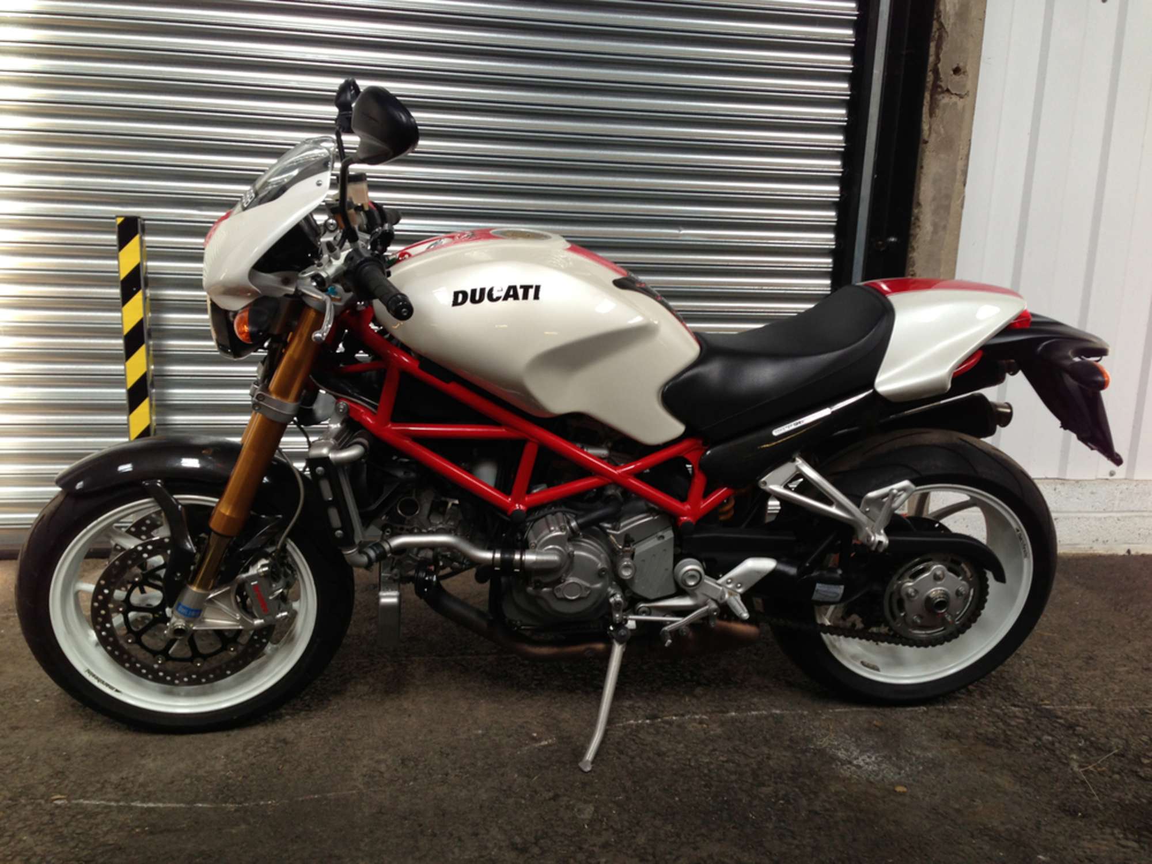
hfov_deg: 55.4
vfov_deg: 42.9
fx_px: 1098
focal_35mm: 33
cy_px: 432
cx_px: 576
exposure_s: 1/60
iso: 64
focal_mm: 4.13
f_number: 2.4
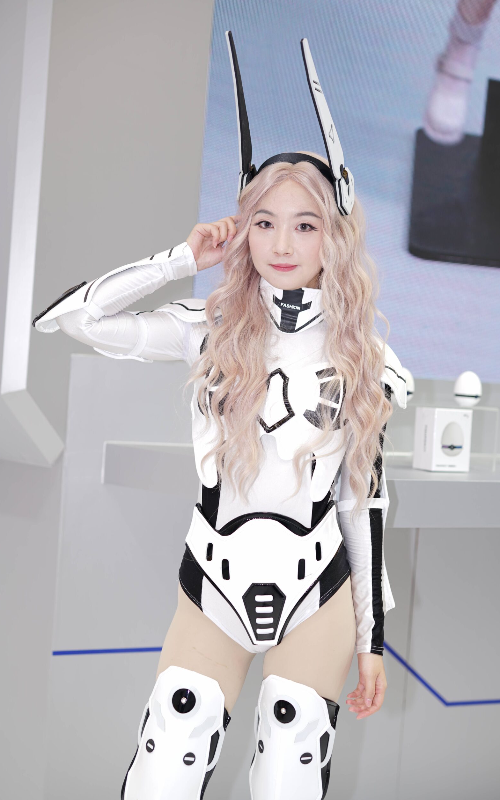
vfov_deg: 38.9
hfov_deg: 24.9
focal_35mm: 52
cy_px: 406
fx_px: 1134
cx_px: 258
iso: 50
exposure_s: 1/80
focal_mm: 50
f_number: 2
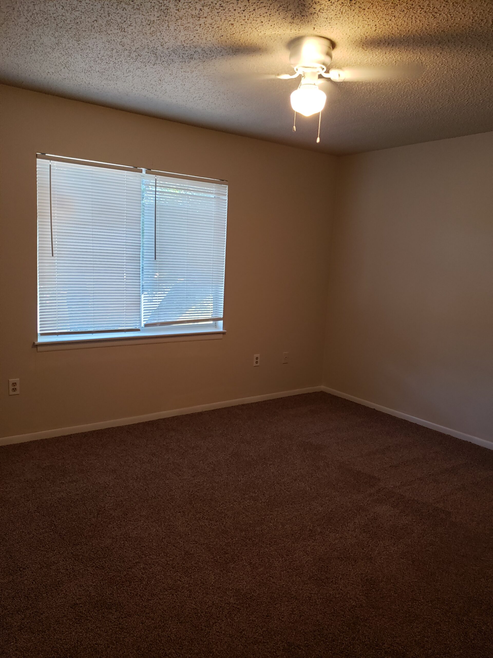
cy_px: 329
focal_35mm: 26
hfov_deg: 53.1
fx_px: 494
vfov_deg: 67.3
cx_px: 246
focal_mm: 4.3
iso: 160
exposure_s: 1/60
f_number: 1.5
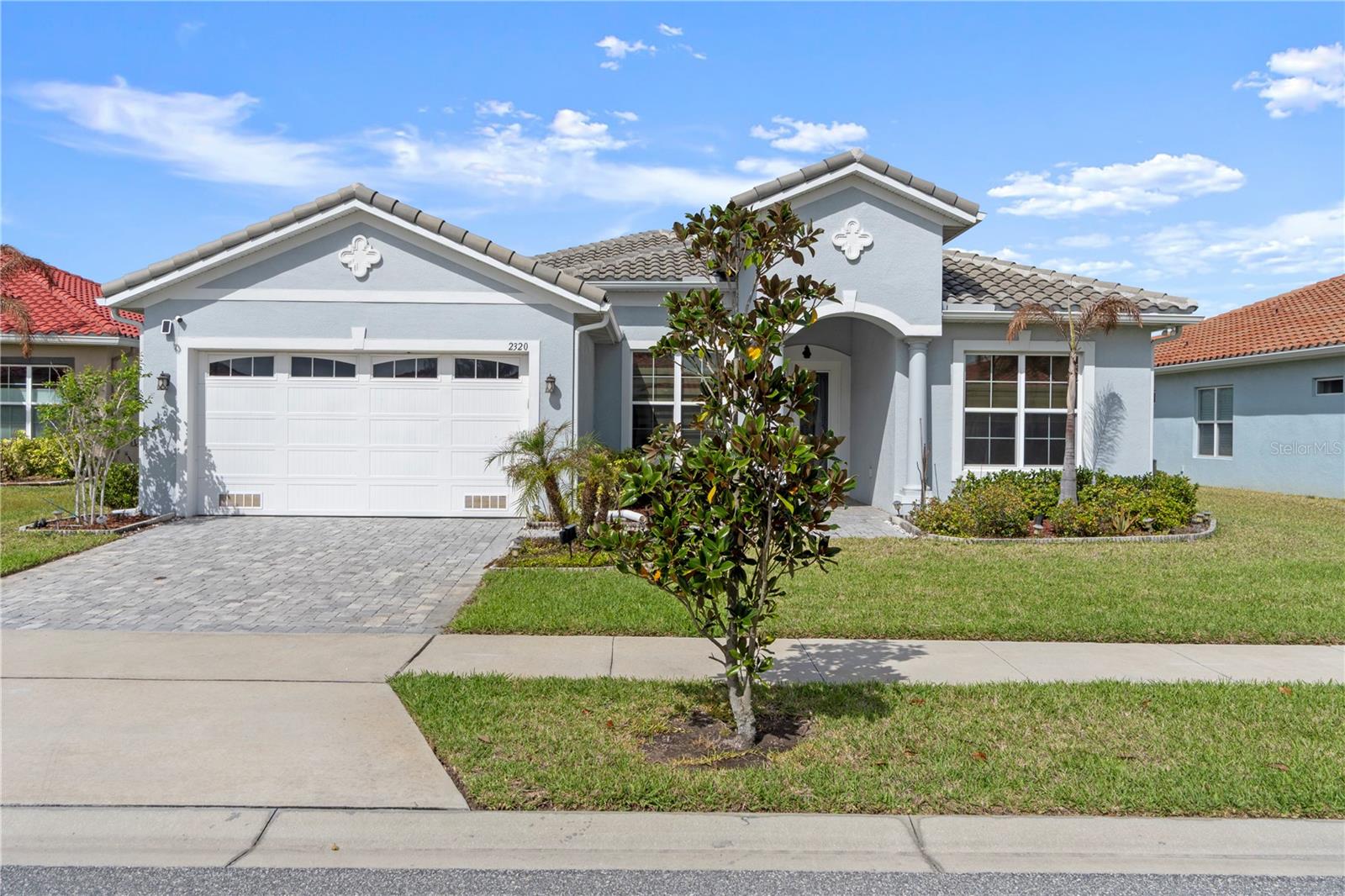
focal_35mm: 27
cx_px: 672
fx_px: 1008
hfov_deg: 67.4
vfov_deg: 47.9
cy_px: 448
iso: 100
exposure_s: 1/400
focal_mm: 18
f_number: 9
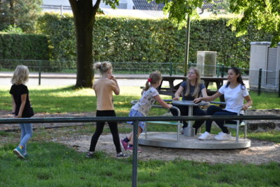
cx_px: 140
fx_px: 1182
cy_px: 94
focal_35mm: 152
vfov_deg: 9.0
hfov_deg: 13.5
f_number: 5.6
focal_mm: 100
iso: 1100
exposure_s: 1/500
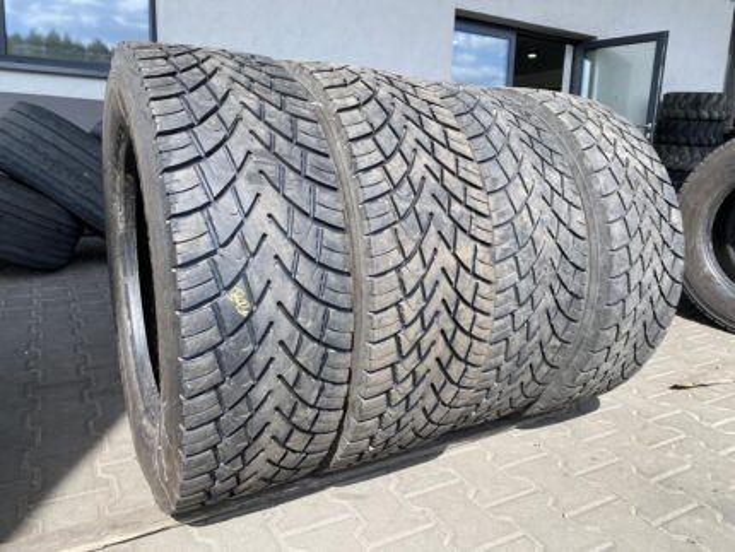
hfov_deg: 67.3
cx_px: 368
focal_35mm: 26
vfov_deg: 53.1
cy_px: 276
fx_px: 552
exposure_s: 1/927
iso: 32
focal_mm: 4.25
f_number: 1.8
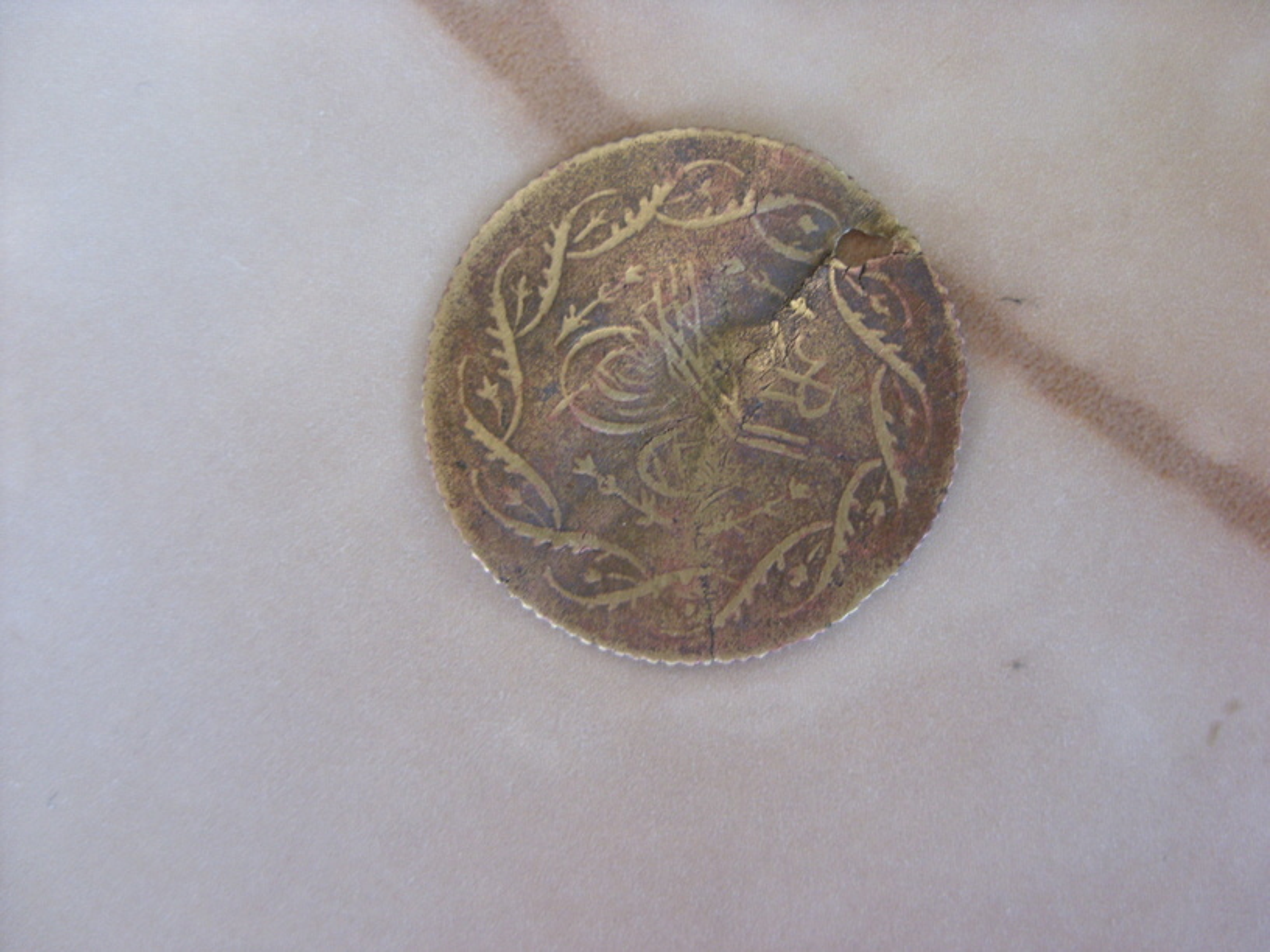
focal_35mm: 38
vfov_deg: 37.7
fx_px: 1394
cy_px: 476
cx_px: 635
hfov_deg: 49.0
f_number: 2.8
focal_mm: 6.3
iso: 100
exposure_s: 1/23
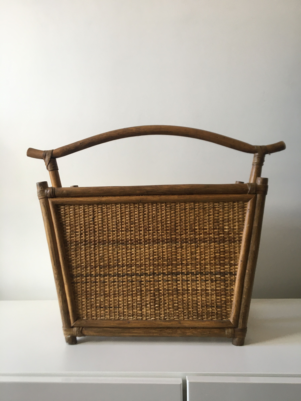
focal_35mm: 29
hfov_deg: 48.2
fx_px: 336
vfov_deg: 61.7
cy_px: 200
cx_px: 150
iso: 25
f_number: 2.2
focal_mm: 4.15
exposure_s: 1/30
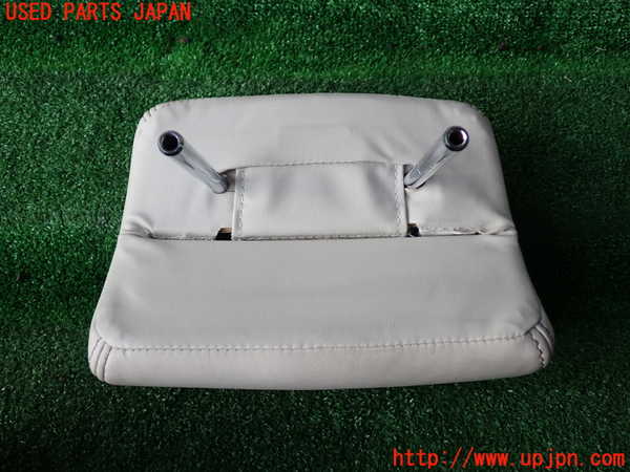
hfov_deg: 56.8
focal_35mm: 32
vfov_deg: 44.2
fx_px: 582
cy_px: 236
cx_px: 315
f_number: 2.4
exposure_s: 1/100
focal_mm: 5.79
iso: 100
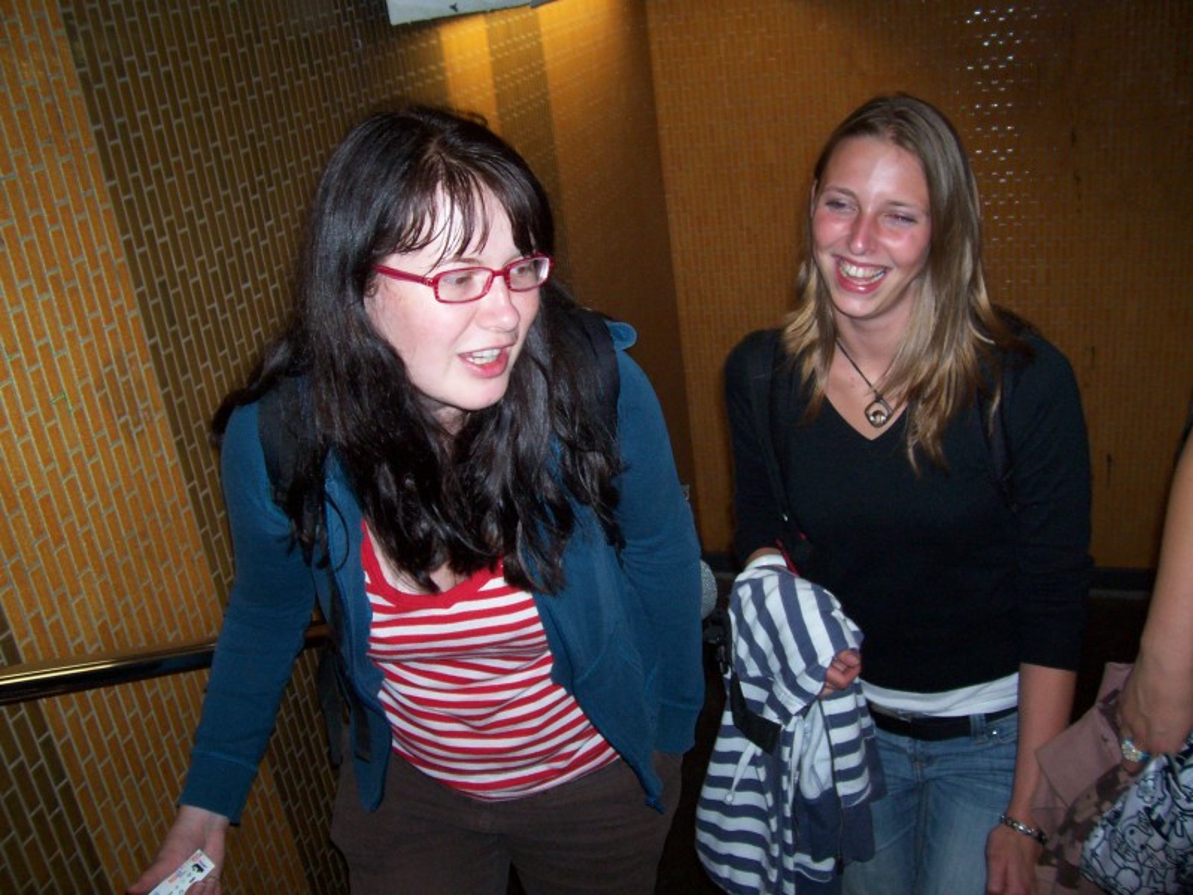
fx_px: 1172
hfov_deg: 54.0
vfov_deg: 41.8
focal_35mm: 34
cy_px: 448
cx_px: 596
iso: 140
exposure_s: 1/112
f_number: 2.7
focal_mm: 5.6
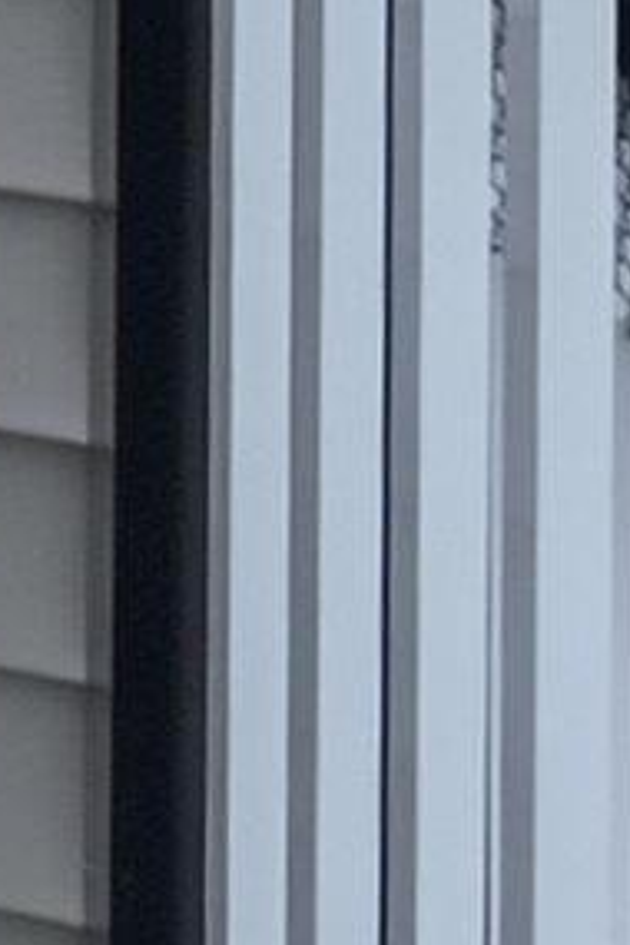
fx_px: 3963
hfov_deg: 4.9
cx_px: -3389
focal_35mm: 151
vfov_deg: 11.5
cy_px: -1235
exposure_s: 1/1000
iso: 100
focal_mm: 14
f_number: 8
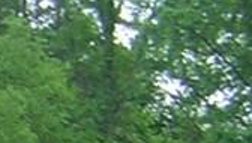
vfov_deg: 5.0
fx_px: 1599
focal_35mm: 239
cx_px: -178
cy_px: 280
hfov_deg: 8.7
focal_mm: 4.7
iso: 50
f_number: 2.6
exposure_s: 1/50.8
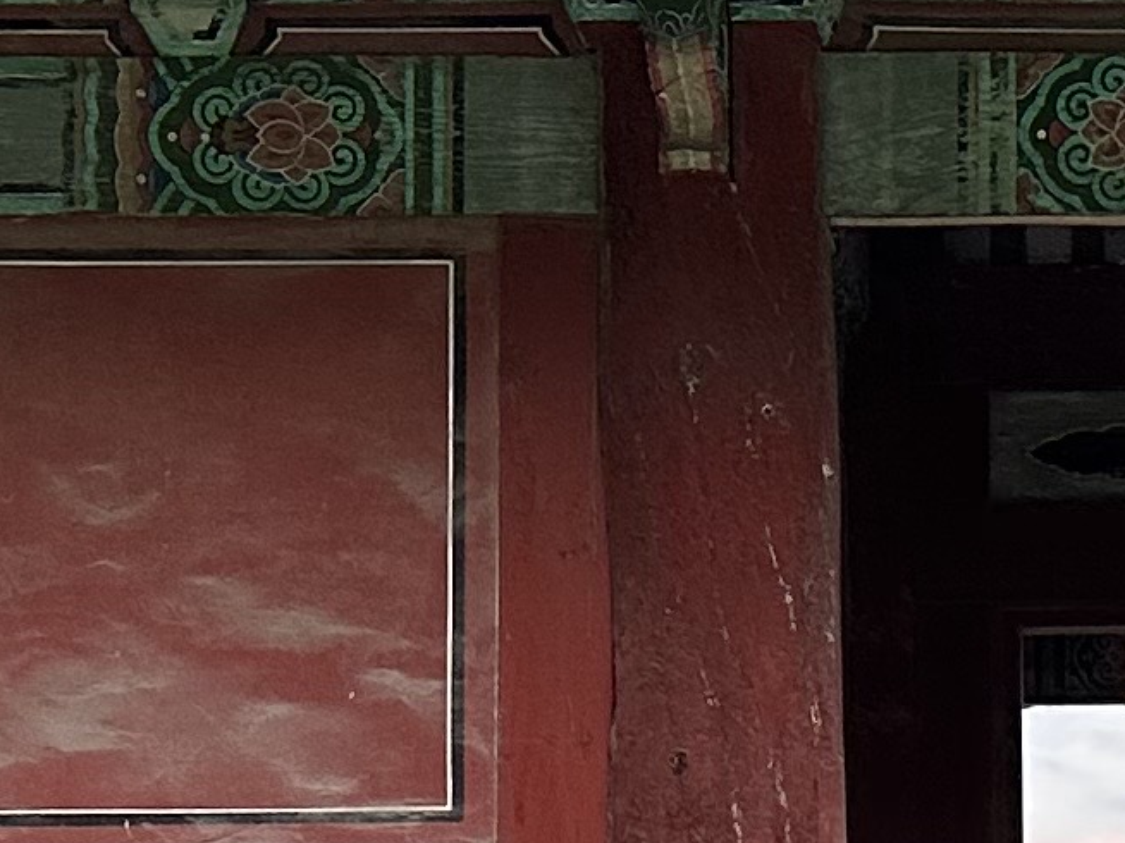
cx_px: 1285
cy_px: 884
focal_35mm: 148
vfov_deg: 9.9
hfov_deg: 13.1
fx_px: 4808
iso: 250
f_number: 1.78
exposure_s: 1/60
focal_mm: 6.86
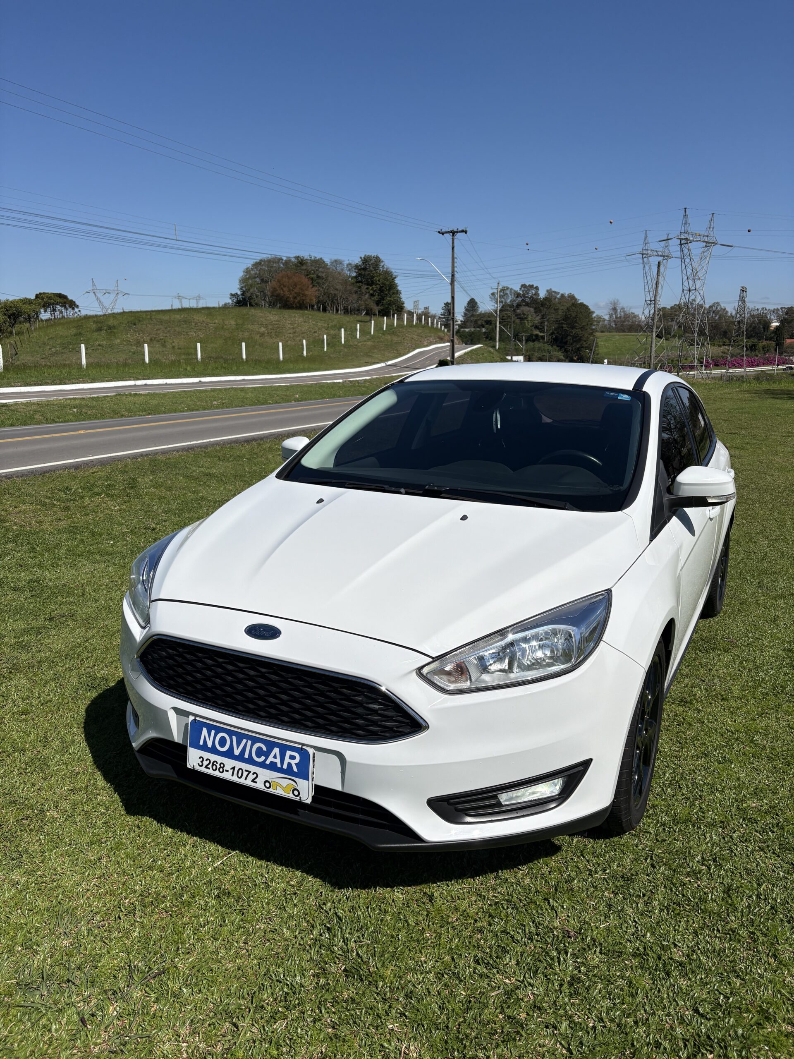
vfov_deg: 67.3
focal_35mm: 26
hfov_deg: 53.1
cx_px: 397
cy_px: 530
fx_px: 795
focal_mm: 5.96
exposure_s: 1/8850
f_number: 1.6
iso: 50
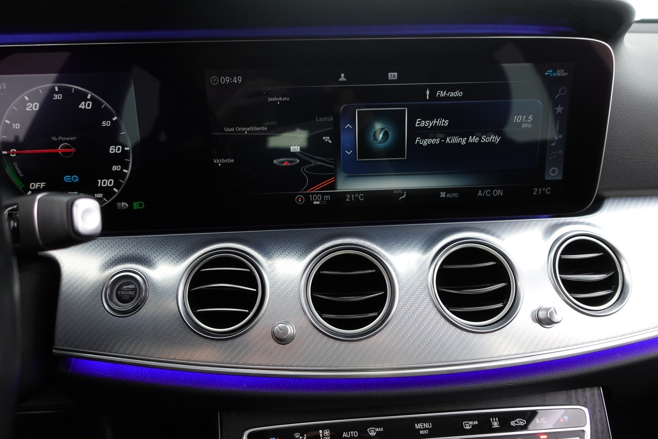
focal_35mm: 24
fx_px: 439
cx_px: 329
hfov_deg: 73.7
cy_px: 220
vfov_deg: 53.1
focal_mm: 9.4
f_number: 1.8
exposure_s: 1/30
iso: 800
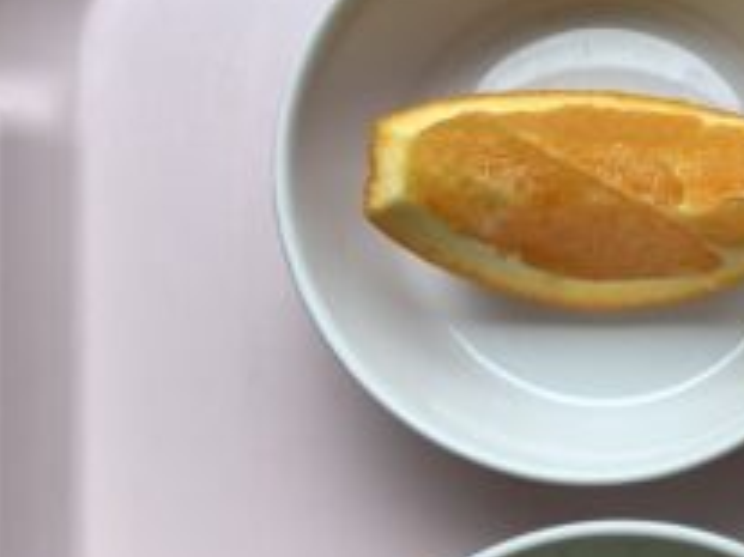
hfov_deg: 24.2
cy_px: 476
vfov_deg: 19.3
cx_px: 830
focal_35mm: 75
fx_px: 1611
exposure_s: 1/113
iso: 25
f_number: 2.4
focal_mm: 3.3
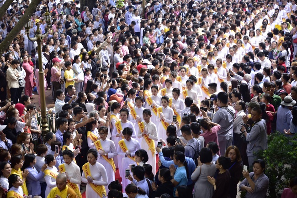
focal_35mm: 78
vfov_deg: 17.5
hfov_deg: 26.0
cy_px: 99
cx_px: 148
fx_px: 644
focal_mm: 78
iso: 200
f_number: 4
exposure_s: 1/200
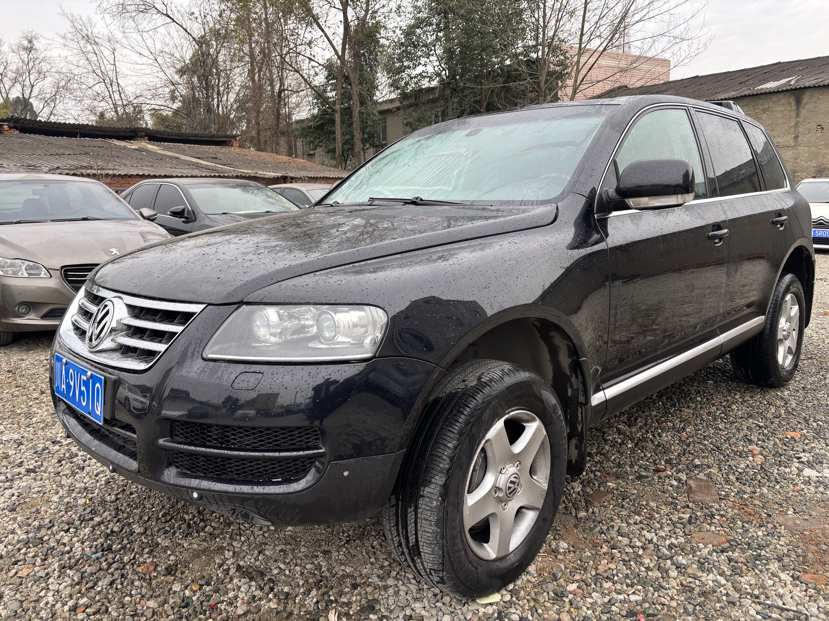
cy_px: 310
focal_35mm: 26
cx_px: 414
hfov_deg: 67.3
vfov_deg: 53.1
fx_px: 623
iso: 40
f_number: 1.6
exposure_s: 1/121
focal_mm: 5.96
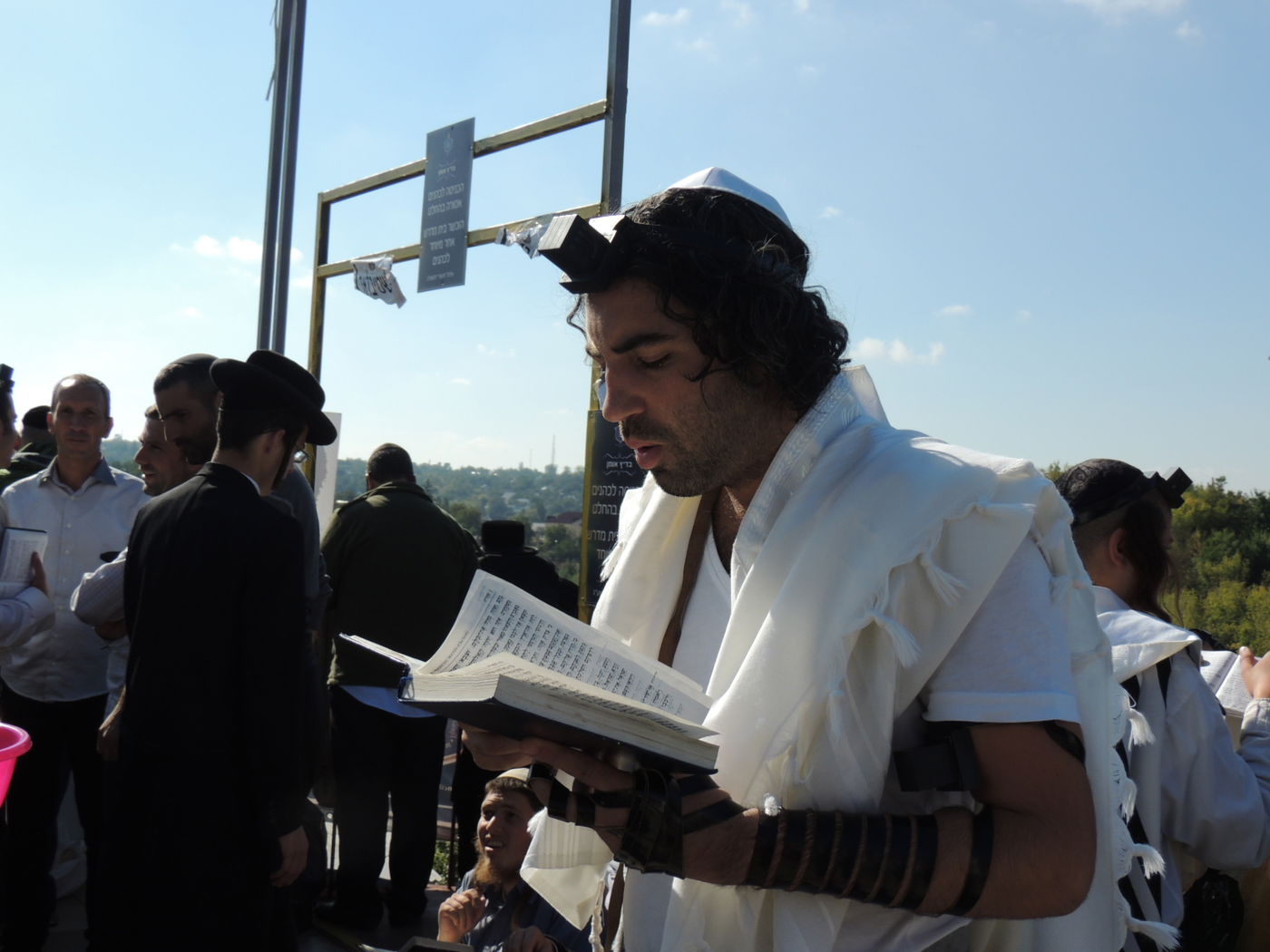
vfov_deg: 33.6
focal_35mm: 43
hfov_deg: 43.9
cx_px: 635
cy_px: 476
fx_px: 1578
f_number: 3.8
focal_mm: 7.6
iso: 100
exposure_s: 1/1250
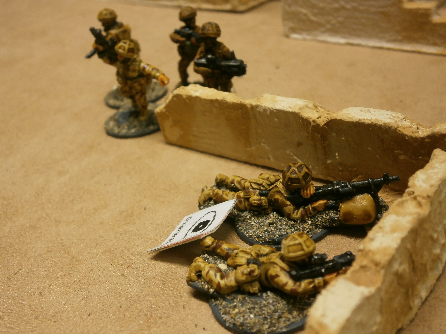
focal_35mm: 47
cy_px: 167
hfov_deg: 40.4
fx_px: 606
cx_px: 223
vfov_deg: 30.9
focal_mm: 8.3
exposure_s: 1/40
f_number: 3.4
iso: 160
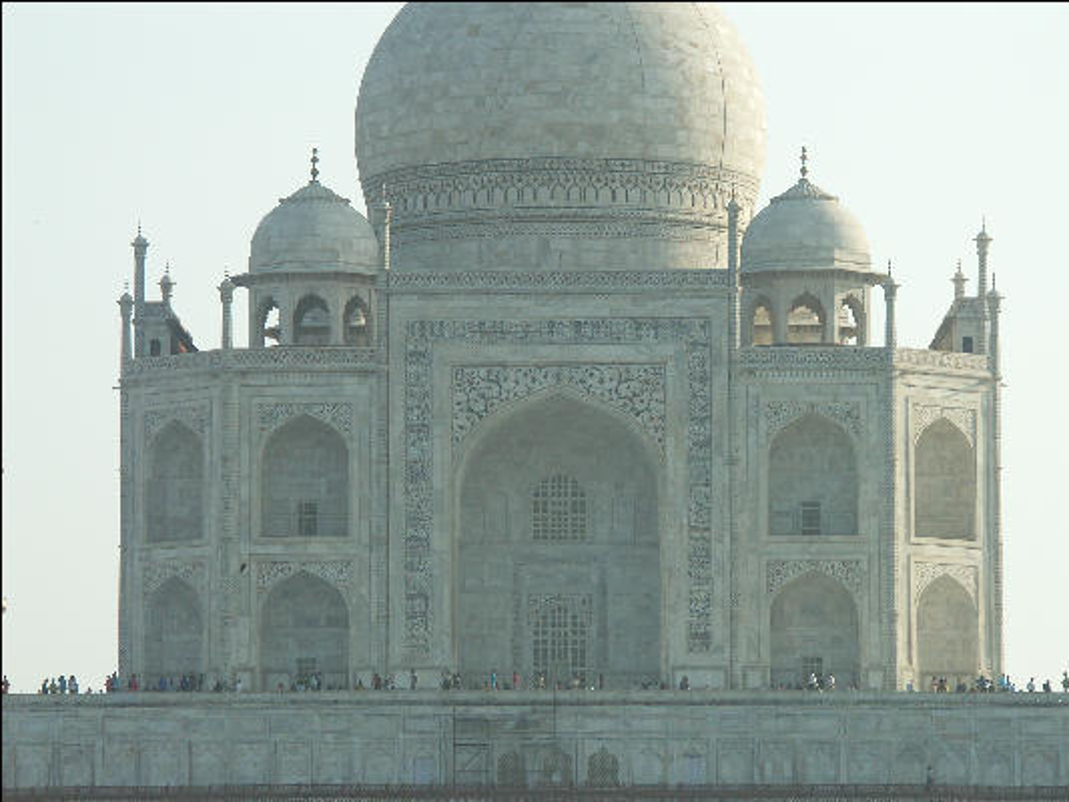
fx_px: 5498
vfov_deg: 8.3
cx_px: 534
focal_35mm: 178
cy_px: 401
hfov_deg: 11.1
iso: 100
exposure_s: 1/500
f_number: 5.6
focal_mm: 45.1
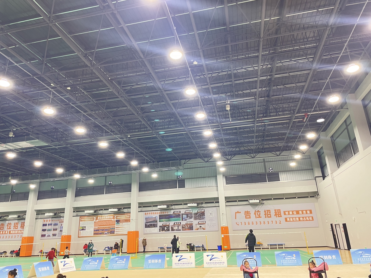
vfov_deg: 53.1
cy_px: 139
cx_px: 186
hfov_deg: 67.3
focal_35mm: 26
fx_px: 279
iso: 125
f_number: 1.6
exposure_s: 1/50
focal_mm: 4.2
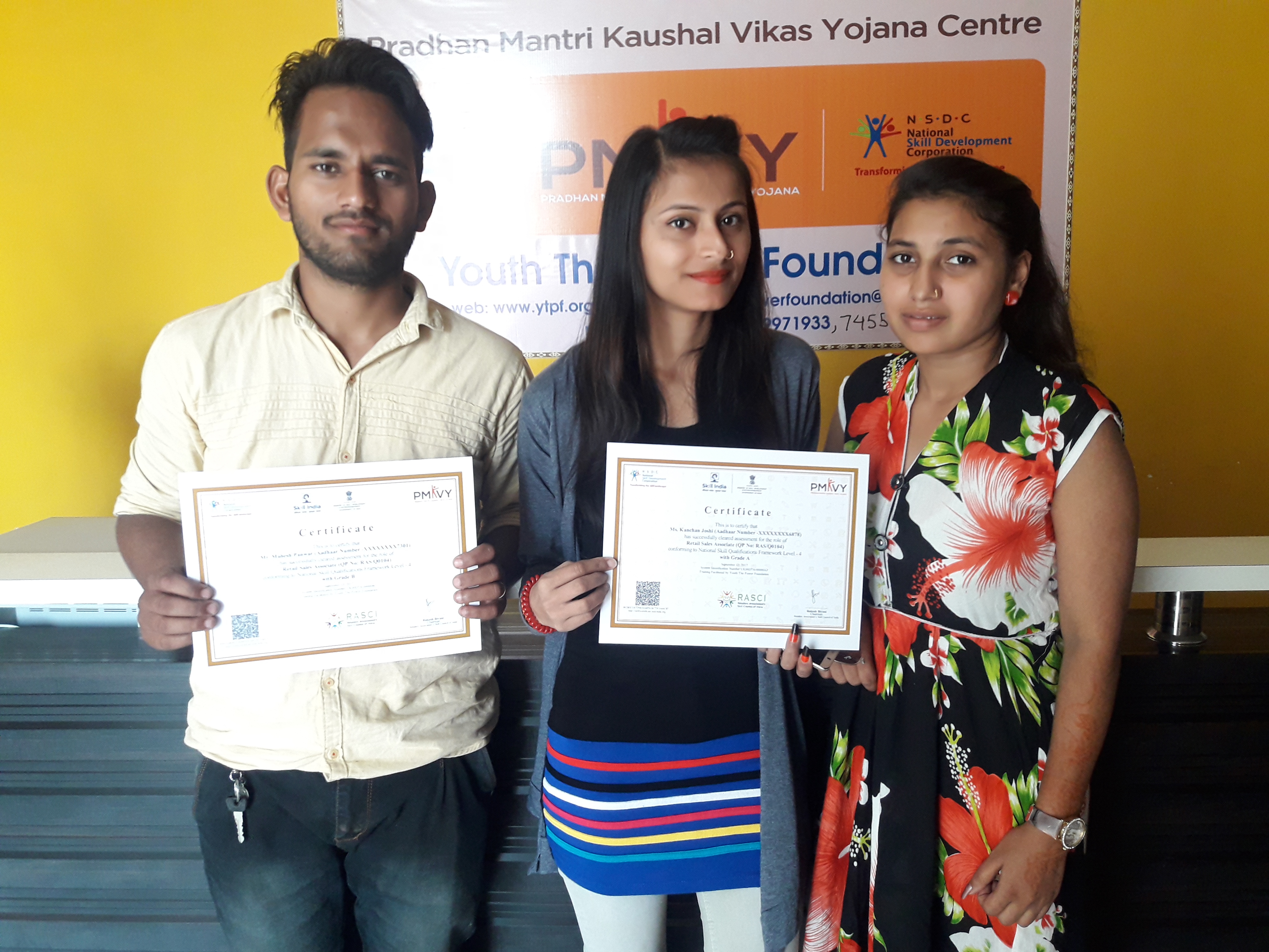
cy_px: 476
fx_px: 1026
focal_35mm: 28
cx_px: 634
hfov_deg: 63.4
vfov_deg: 49.7
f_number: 1.9
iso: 160
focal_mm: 3.7
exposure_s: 1/50
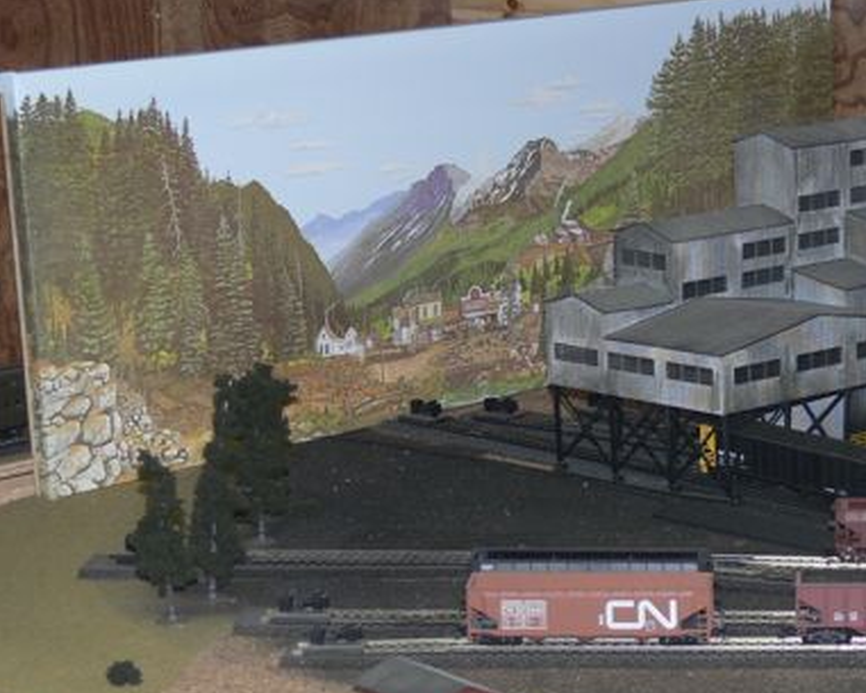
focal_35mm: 131
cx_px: 793
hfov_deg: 14.5
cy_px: 476
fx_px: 3358
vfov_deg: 11.8
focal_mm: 15.5
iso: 100
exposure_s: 1/30
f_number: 3.2
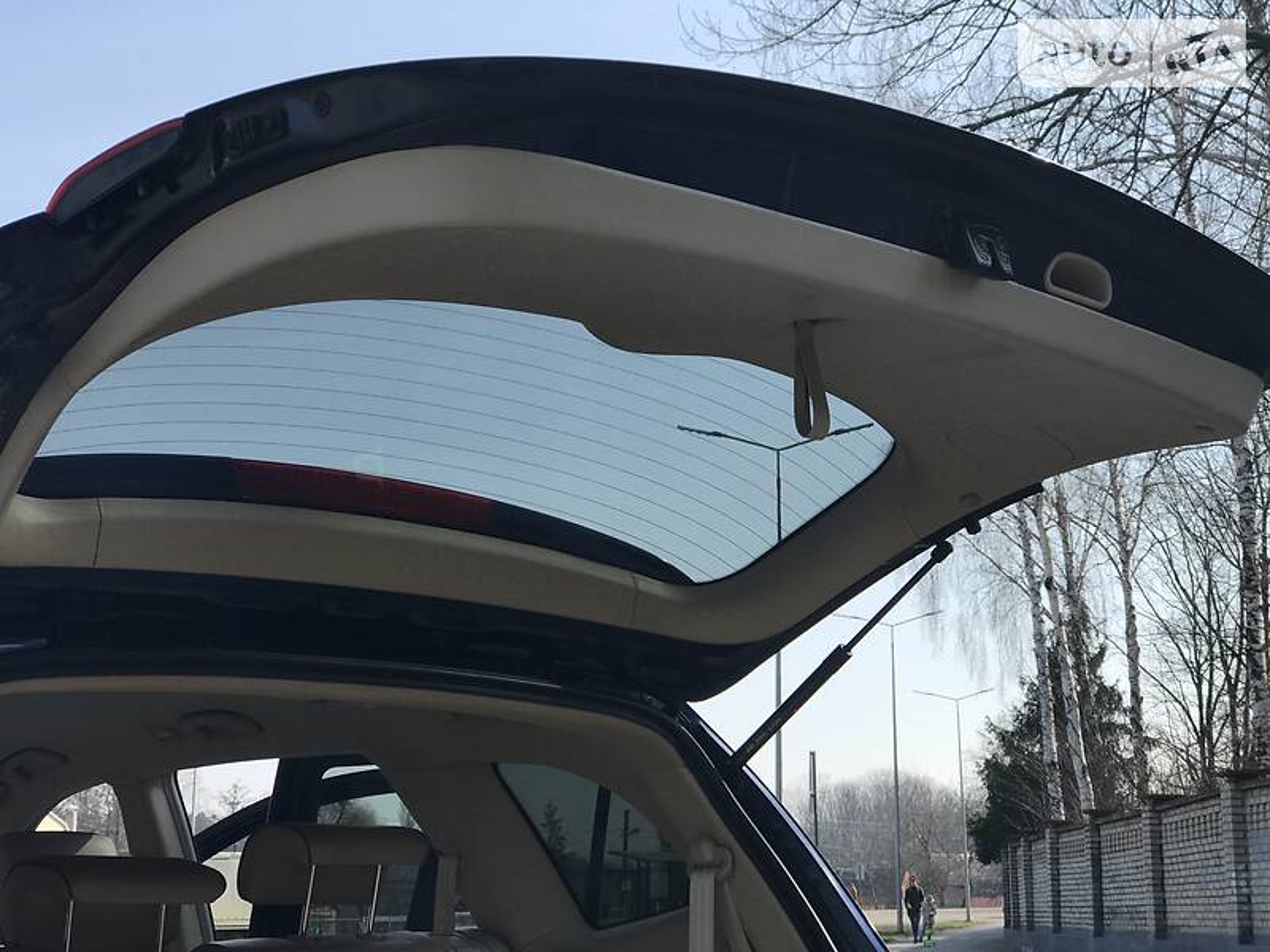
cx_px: 635
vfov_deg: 25.7
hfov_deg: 33.8
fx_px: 2091
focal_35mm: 57
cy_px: 476
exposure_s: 1/606
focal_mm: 6.6
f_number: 2.8
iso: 20
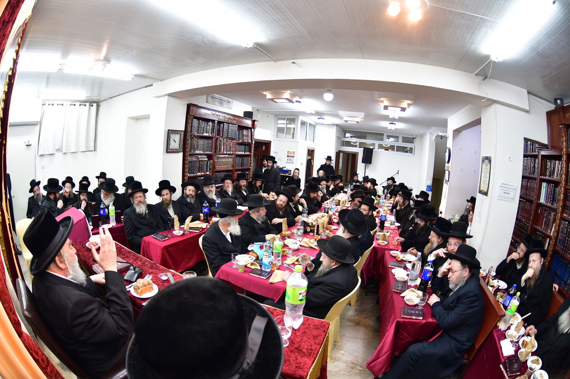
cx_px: 285
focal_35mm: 15
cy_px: 190
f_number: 6.3
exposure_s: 1/200
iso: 800
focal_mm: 10.5
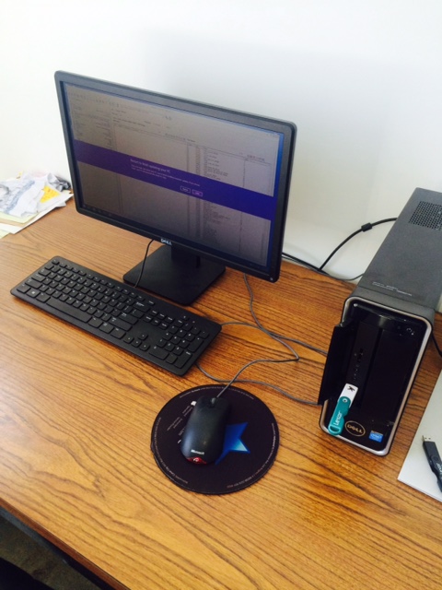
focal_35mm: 29
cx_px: 221
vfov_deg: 61.7
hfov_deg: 48.2
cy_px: 295
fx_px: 494
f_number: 2.2
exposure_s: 1/120
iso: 64
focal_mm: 4.15
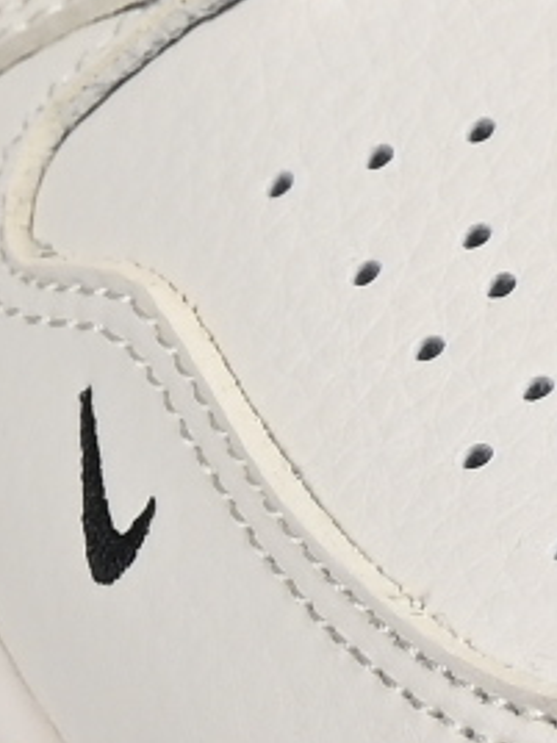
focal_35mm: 703
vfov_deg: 2.8
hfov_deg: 2.1
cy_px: -247
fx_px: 15082
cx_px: 1890
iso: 125
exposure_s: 1/160
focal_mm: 47
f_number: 7.1
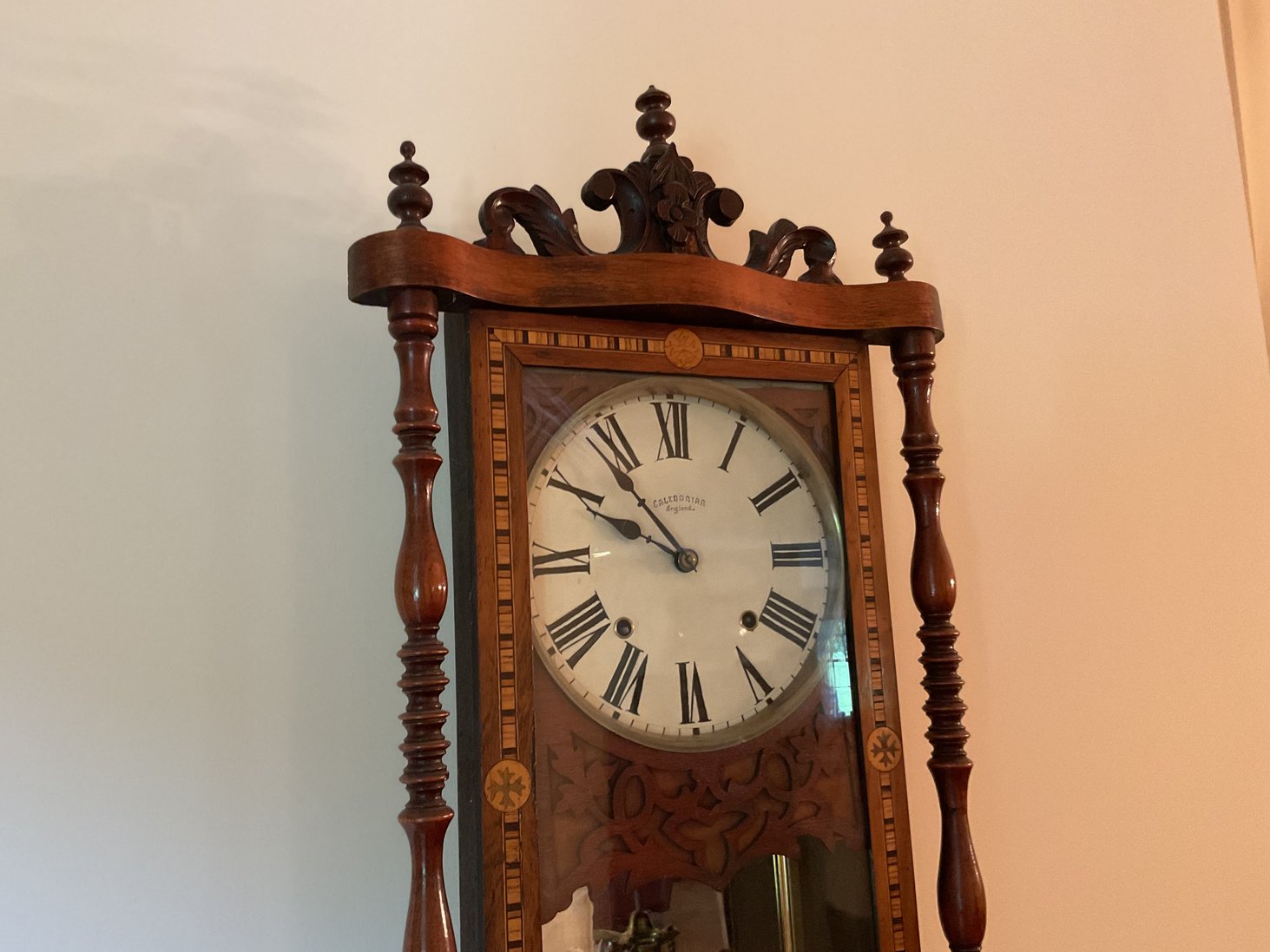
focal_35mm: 30
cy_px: 491
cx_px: 615
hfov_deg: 60.0
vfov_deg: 46.8
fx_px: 1101
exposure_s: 1/60
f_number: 1.8
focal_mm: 3
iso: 250
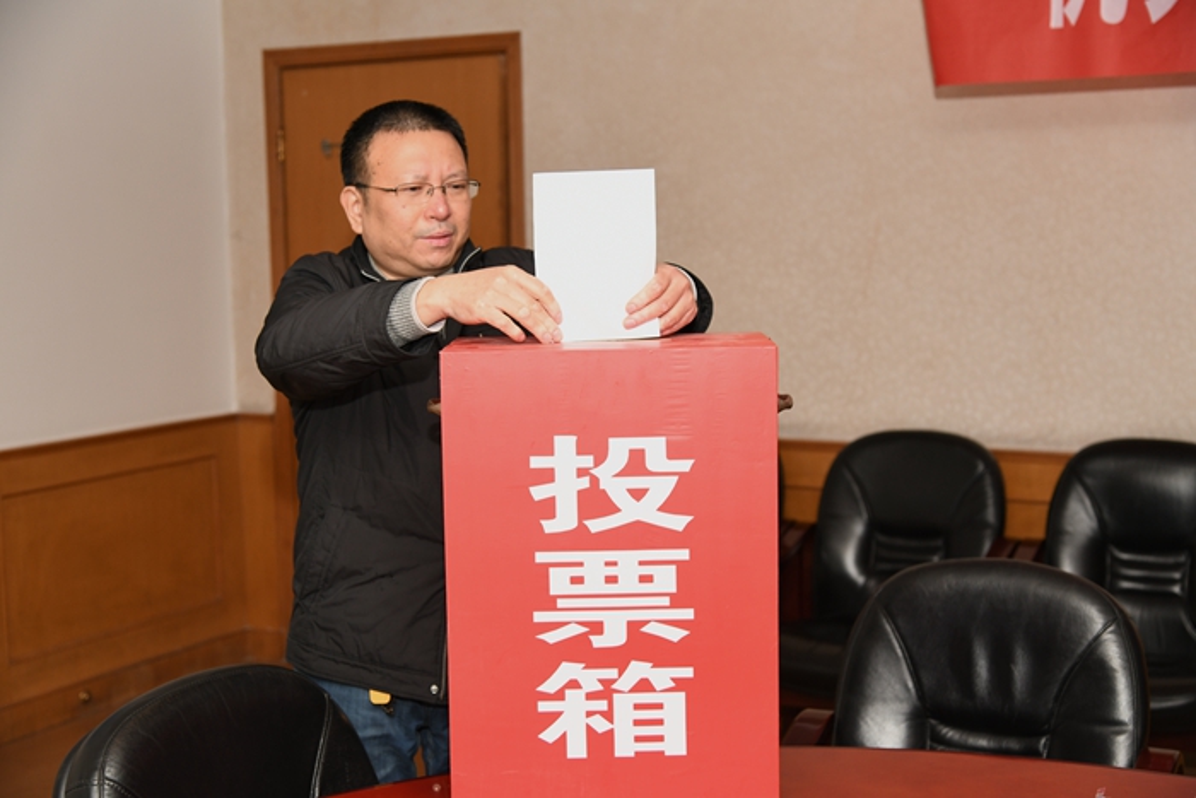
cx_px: 598
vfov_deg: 27.0
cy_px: 399
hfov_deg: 39.6
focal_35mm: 50
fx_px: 1661
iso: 800
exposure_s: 1/100
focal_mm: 50
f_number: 4
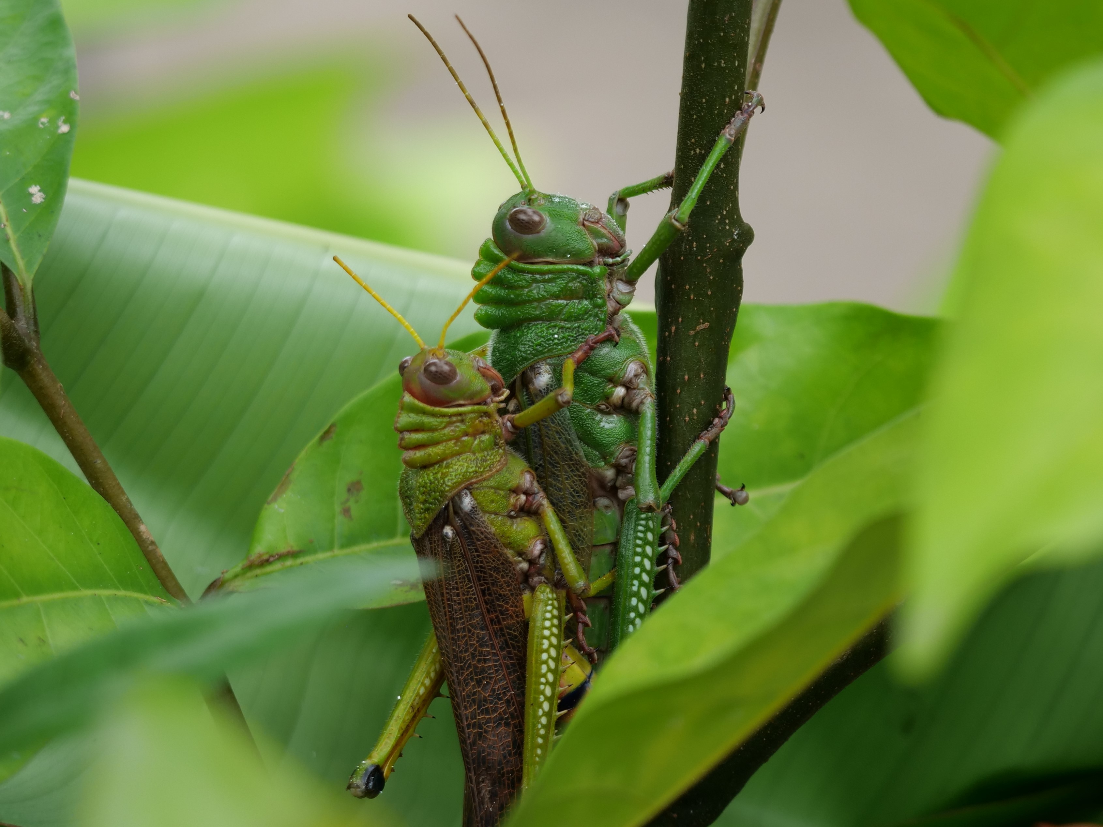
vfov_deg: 7.4
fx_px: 6372
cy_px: 414
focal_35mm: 200
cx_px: 552
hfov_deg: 9.9
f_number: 4
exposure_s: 1/500
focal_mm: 100
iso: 200
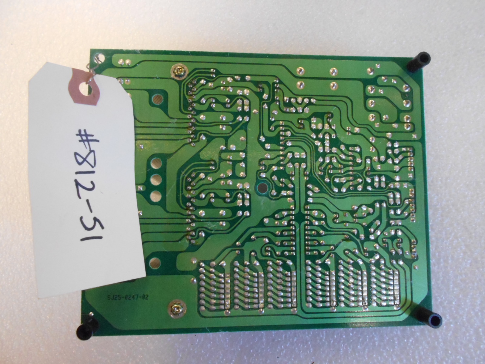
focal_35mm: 26
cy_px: 182
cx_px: 242
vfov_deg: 53.1
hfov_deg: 67.3
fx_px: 364
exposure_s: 1/25
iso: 800
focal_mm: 4.6
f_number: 3.2
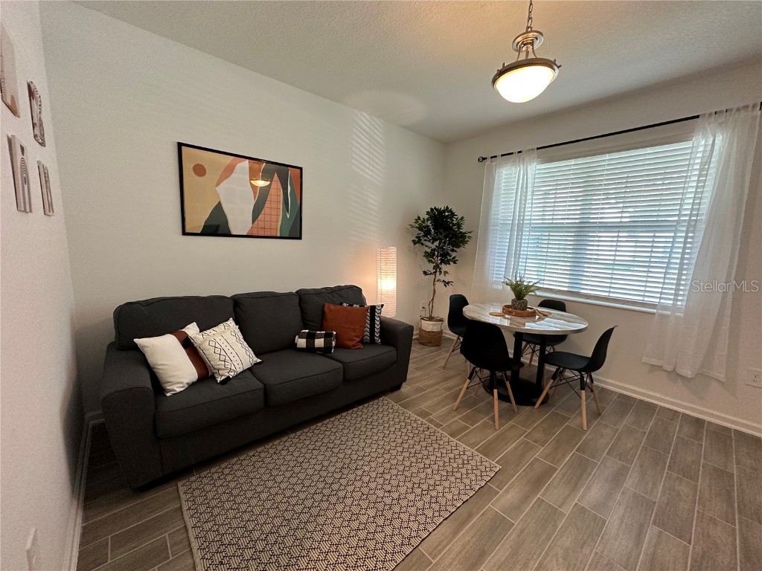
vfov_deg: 85.7
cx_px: 381
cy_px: 286
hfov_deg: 102.1
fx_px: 308
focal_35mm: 14
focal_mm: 2.22
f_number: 2.2
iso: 320
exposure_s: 1/120
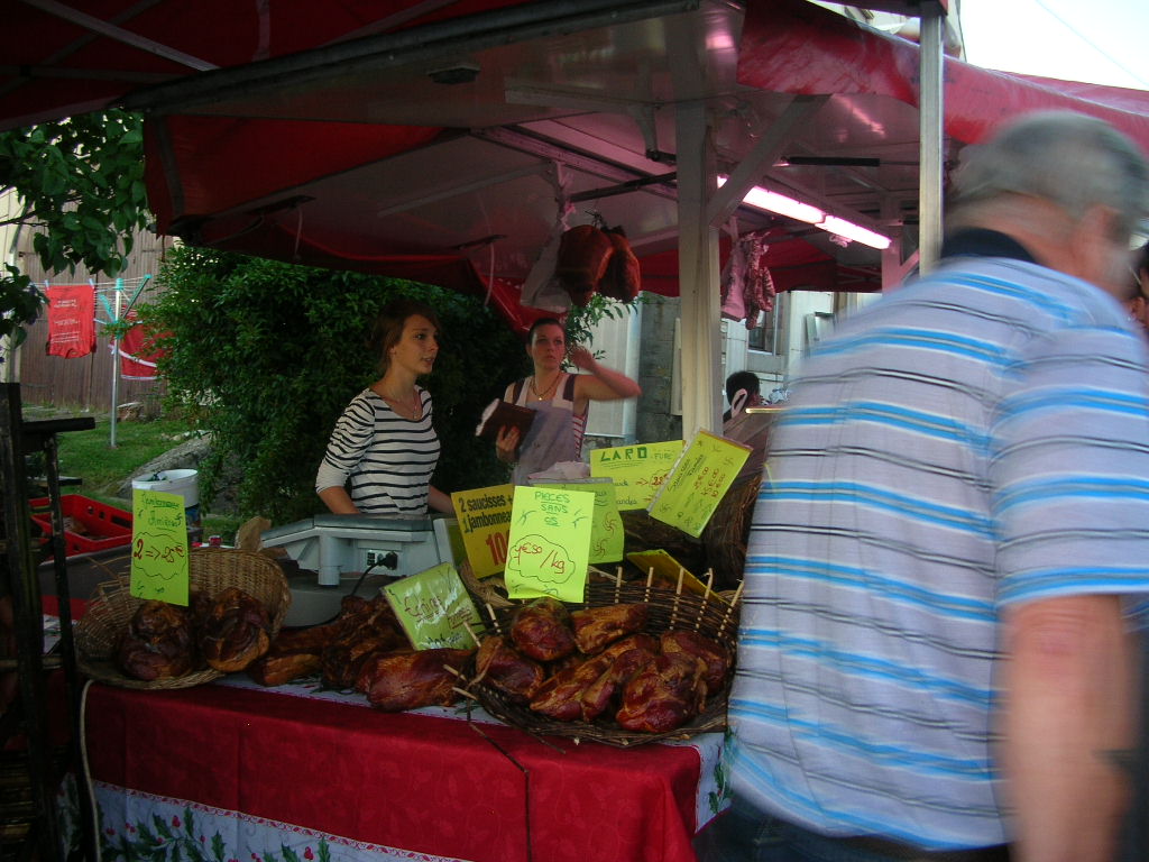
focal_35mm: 35
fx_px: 1162
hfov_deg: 52.6
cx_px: 574
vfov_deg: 40.7
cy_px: 431
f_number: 2.8
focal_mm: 5.8
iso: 50
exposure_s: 1/30
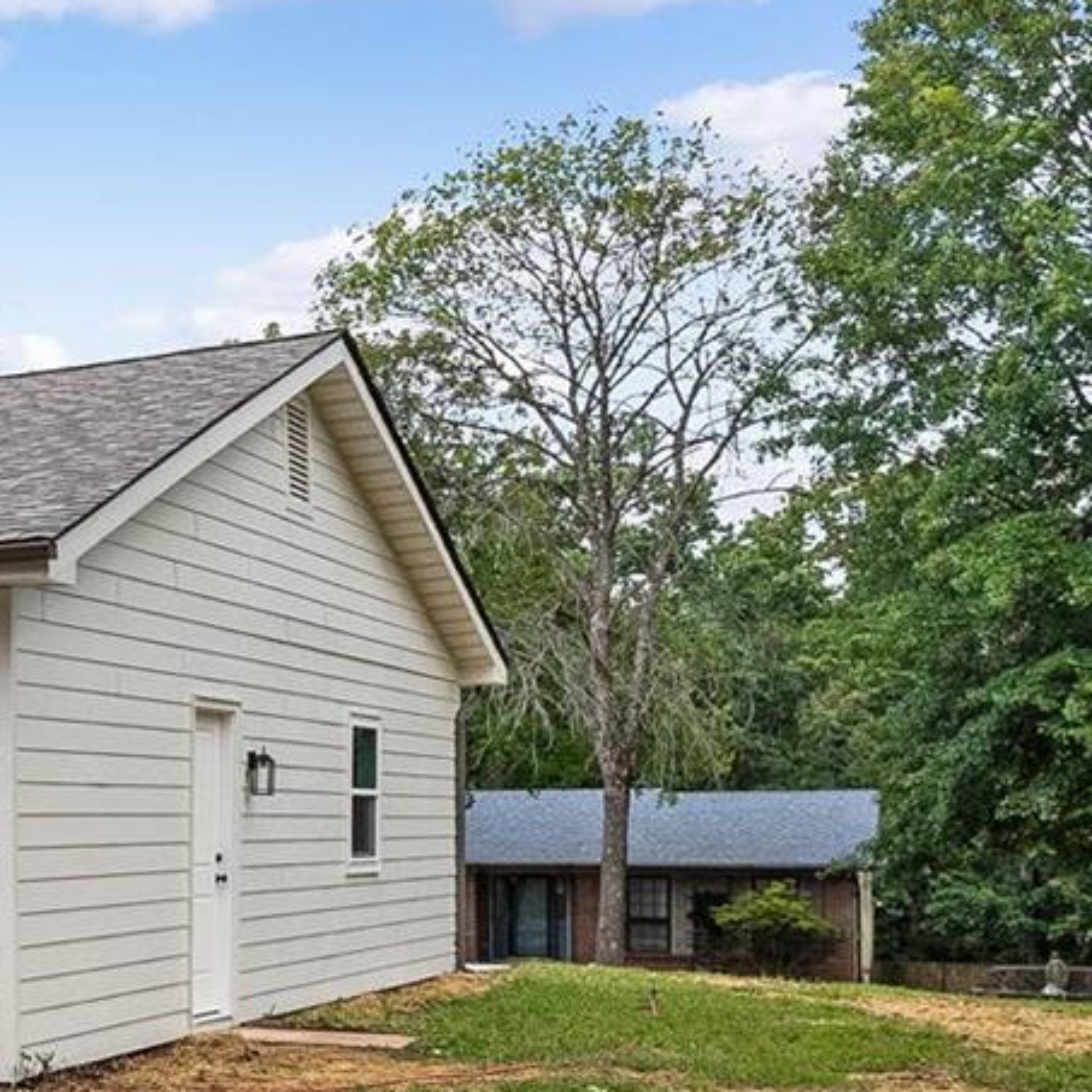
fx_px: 2141
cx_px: -750
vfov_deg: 28.1
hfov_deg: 21.4
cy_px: 834
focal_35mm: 60
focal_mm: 10
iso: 400
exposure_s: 1/640
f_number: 6.3
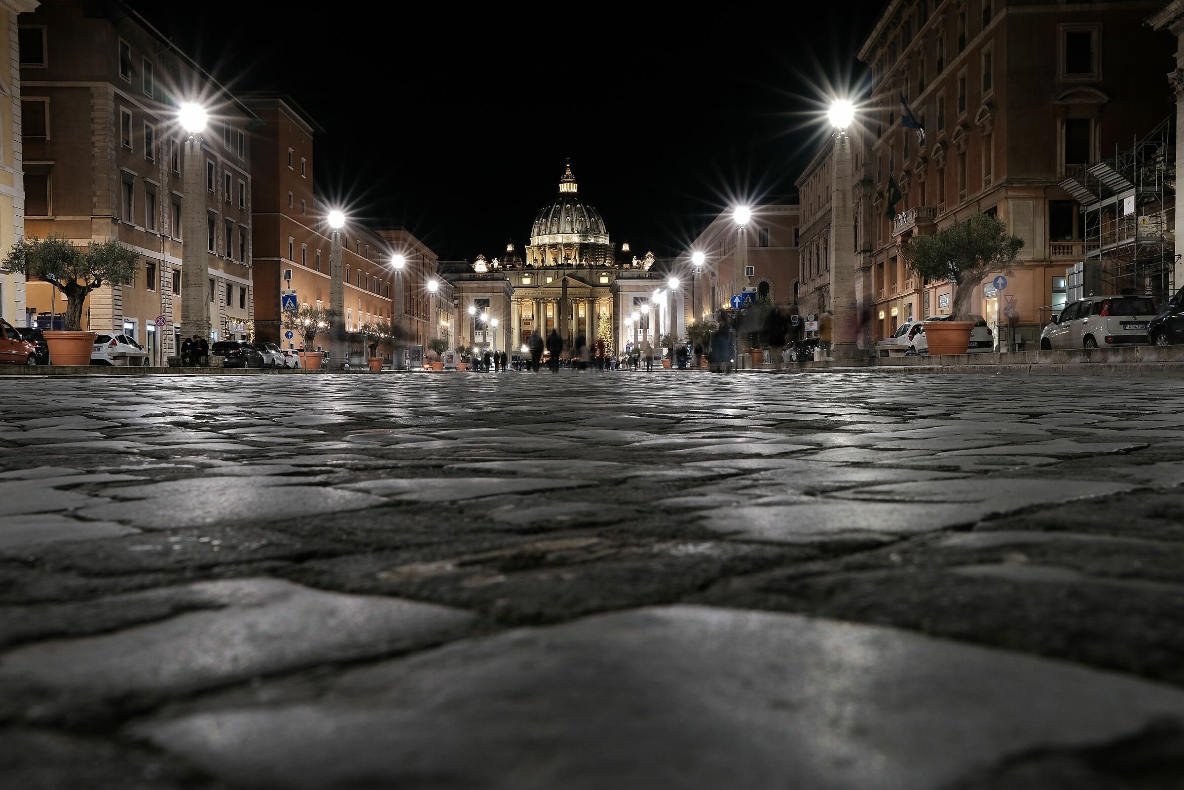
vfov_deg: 37.9
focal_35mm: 35
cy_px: 395
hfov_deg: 54.4
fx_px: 1151
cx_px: 592
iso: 800
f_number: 13
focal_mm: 23
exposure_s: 2.6
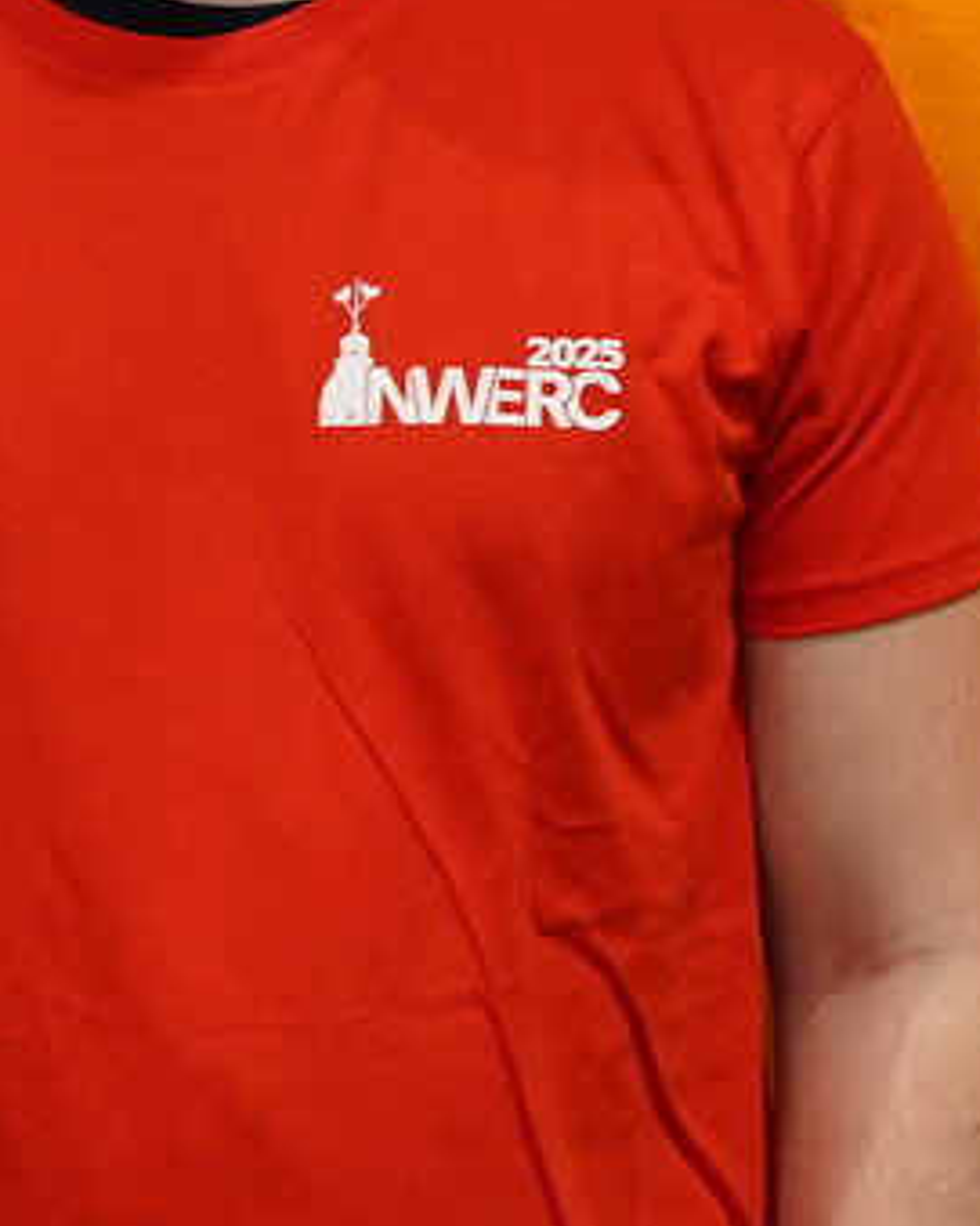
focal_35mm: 224
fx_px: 8125
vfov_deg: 8.6
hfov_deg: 6.6
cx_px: 2141
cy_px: 604
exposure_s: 1/50
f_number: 2.8
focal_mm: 50
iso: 640
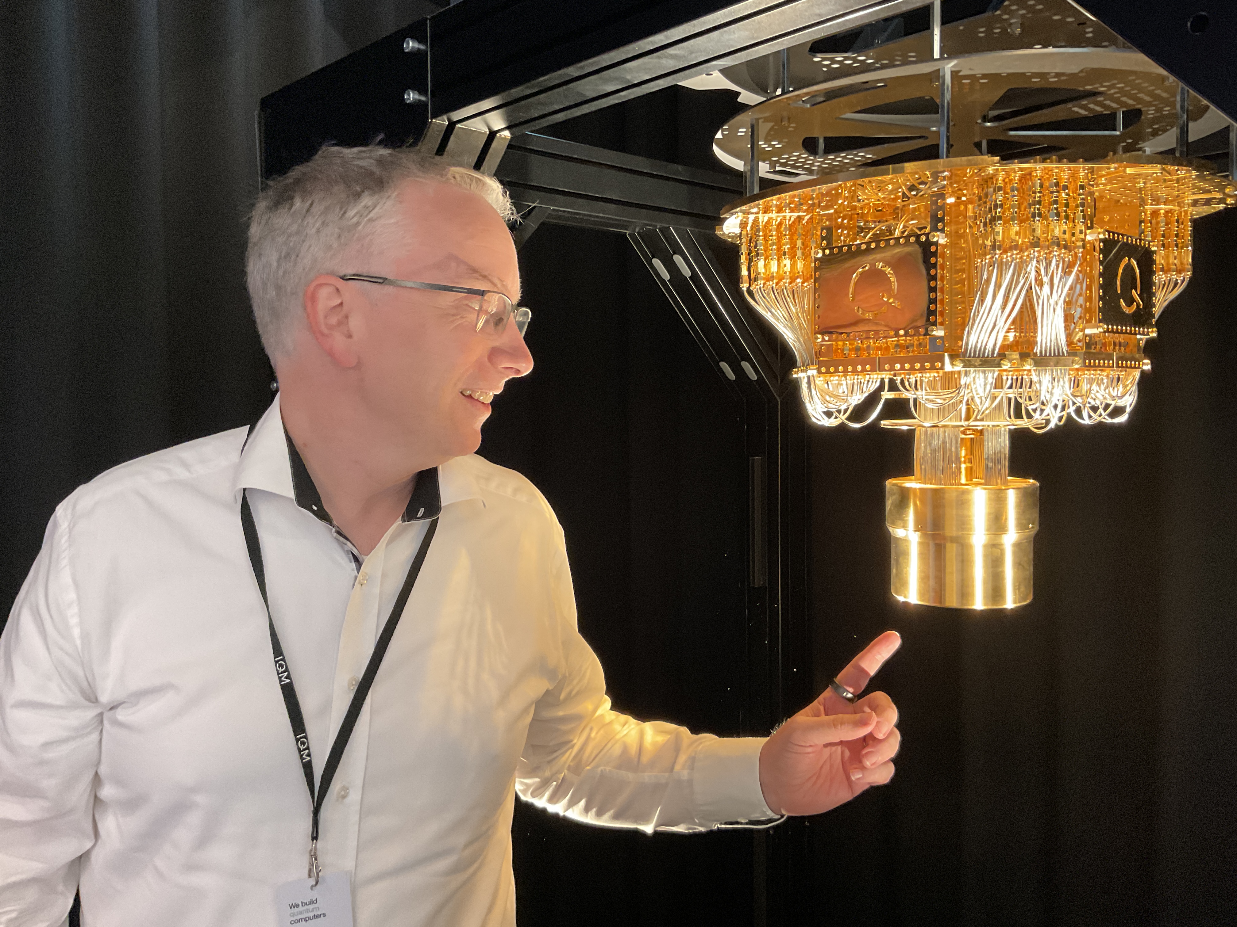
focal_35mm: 29
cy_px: 464
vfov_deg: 48.2
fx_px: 1036
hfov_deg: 61.7
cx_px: 618
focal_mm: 3
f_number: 1.8
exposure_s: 1/50
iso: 250
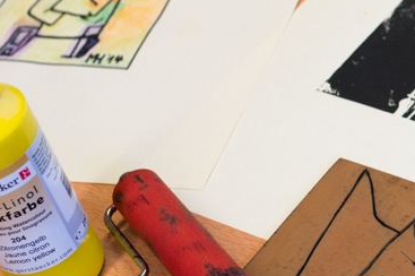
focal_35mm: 122
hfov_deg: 15.7
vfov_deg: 11.2
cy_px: 112
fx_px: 1405
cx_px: 581
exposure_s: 1/320
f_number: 4
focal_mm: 35
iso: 800
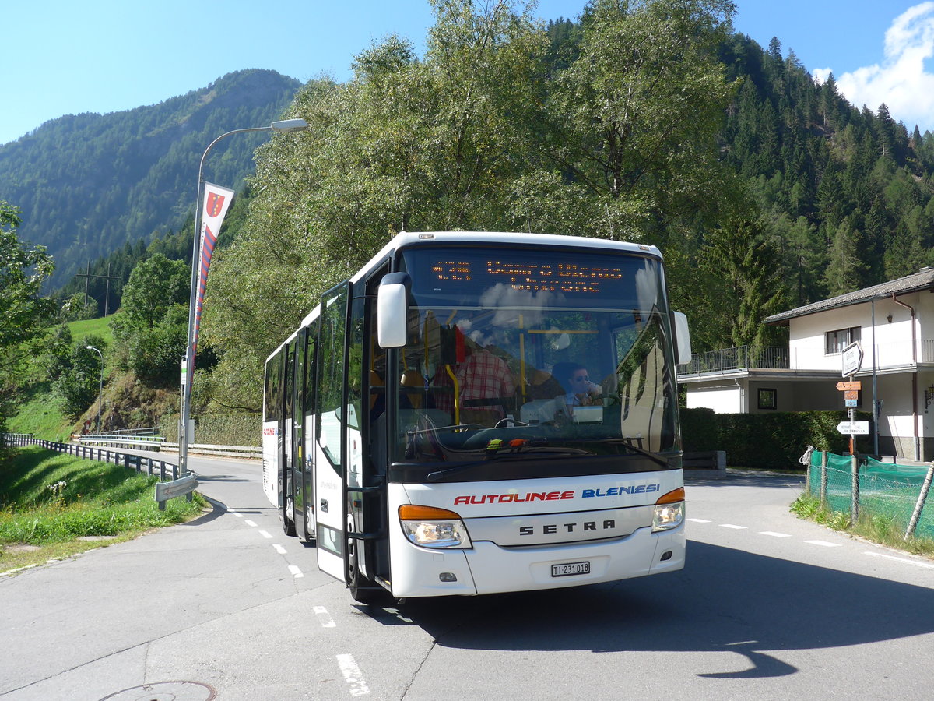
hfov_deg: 61.7
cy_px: 350
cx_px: 467
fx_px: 782
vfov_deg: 48.2
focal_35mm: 29
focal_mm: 6
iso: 80
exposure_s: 1/640
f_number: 2.8
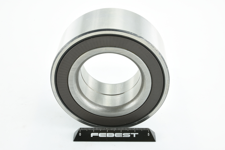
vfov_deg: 22.6
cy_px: 75
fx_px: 375
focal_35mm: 60
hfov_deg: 33.4
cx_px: 112
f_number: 25
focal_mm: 60
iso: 64
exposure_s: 1/2
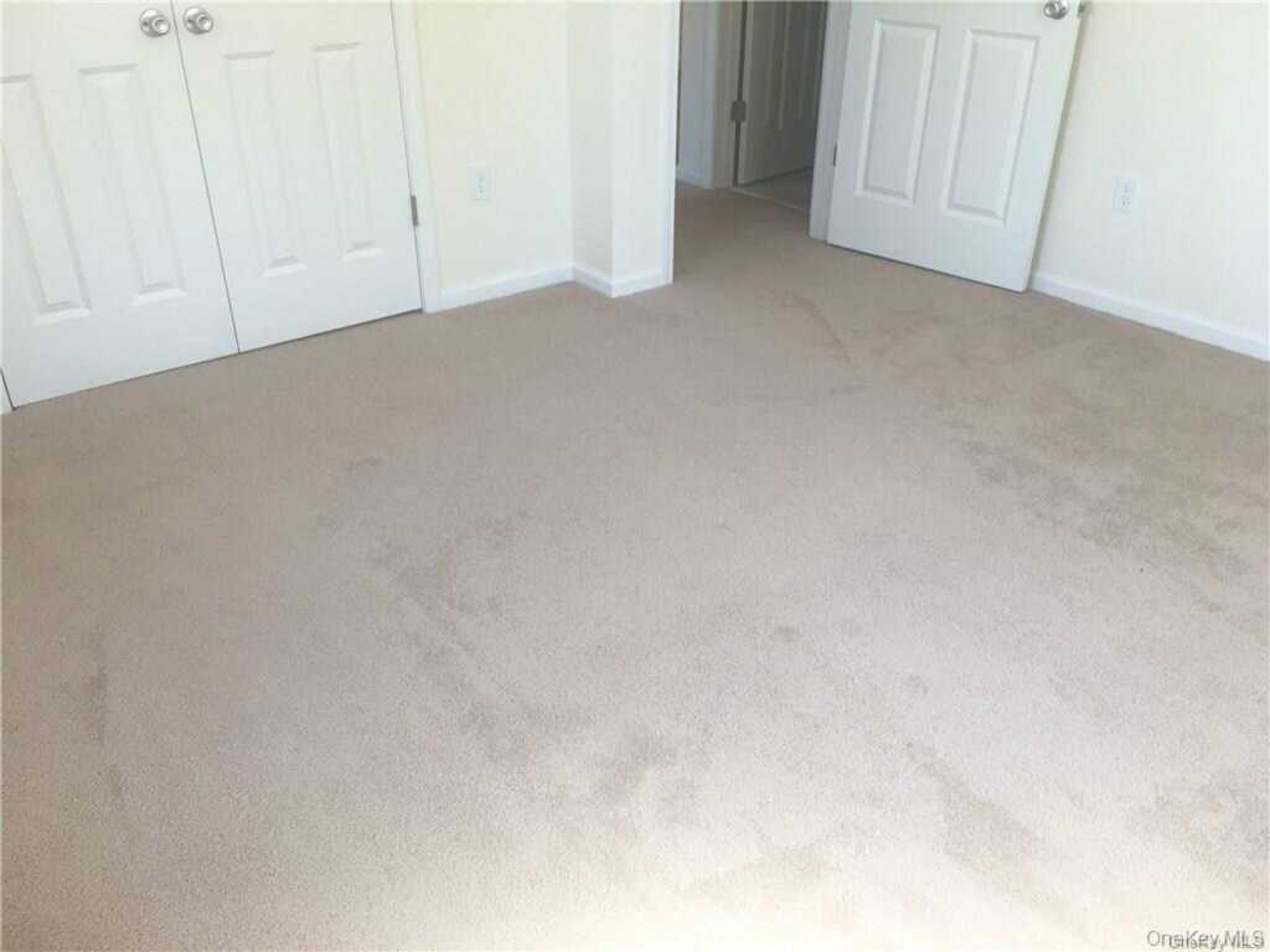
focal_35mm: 29
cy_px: 476
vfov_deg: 48.2
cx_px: 635
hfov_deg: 61.7
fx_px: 1064
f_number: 2.2
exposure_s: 1/30
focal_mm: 4.15
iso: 25
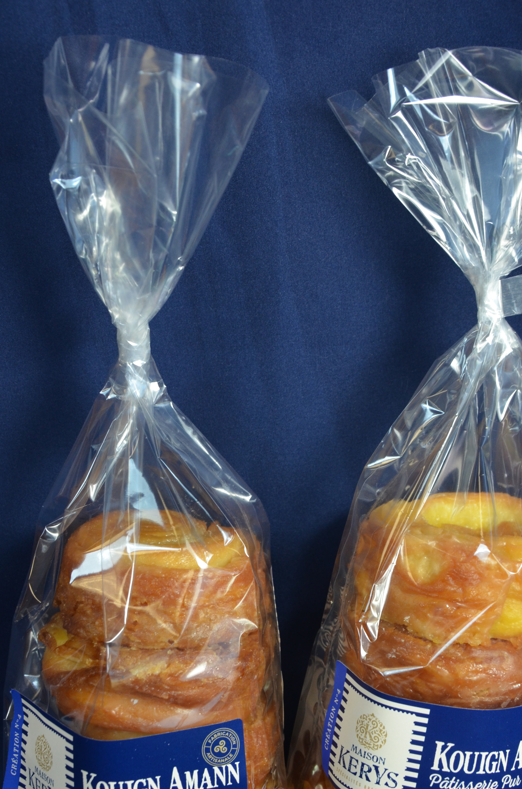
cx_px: 302
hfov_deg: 19.9
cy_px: 502
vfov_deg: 29.6
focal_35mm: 68
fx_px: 1486
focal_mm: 32
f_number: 5.6
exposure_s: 1/125
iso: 400
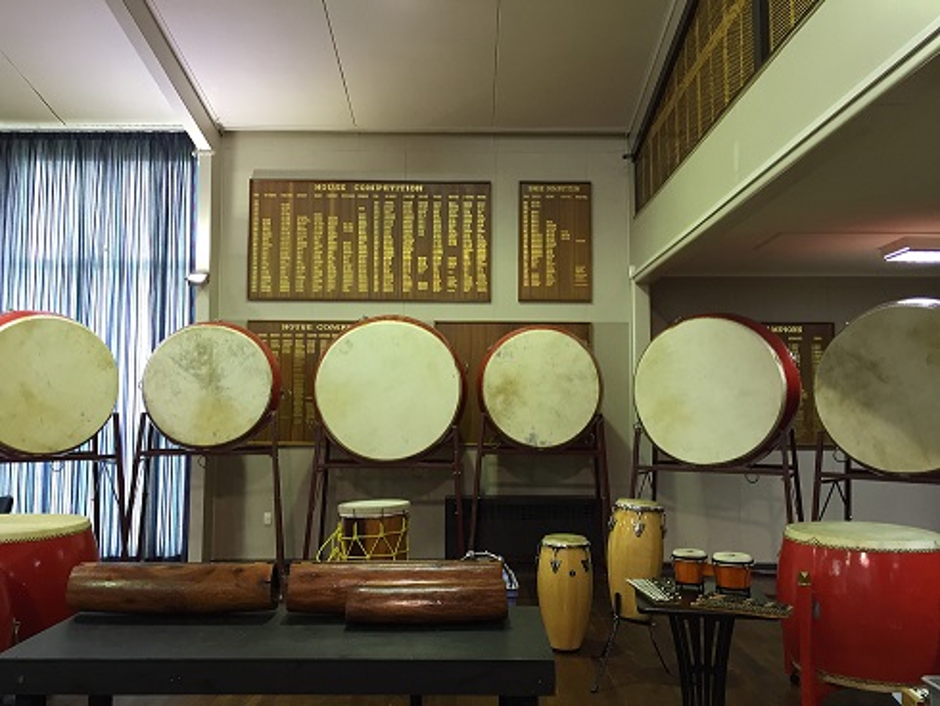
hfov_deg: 61.6
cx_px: 470
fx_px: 788
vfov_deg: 48.3
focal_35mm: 29
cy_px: 353
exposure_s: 1/33
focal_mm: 4.15
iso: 125
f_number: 2.2
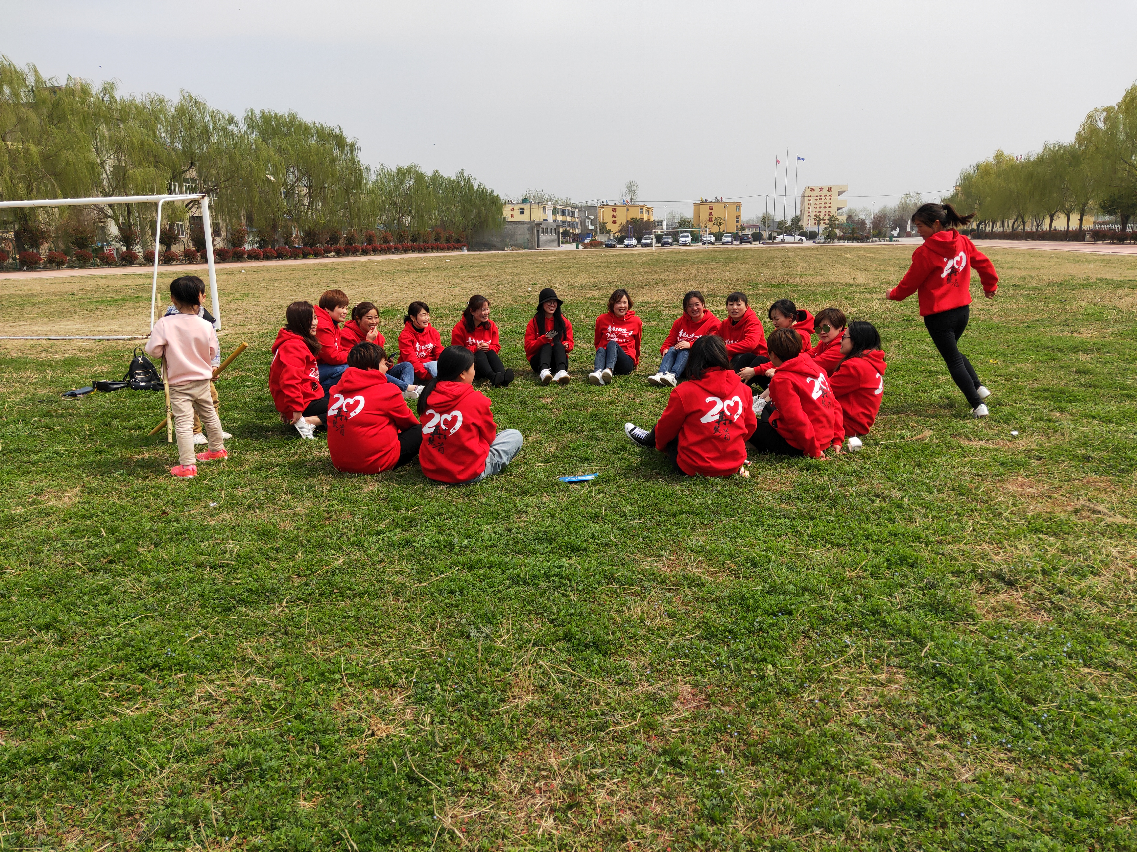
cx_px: 568
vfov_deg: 58.9
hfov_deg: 73.9
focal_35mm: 23
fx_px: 755
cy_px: 426
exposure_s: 1/1592
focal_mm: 3.97
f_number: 1.7
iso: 100
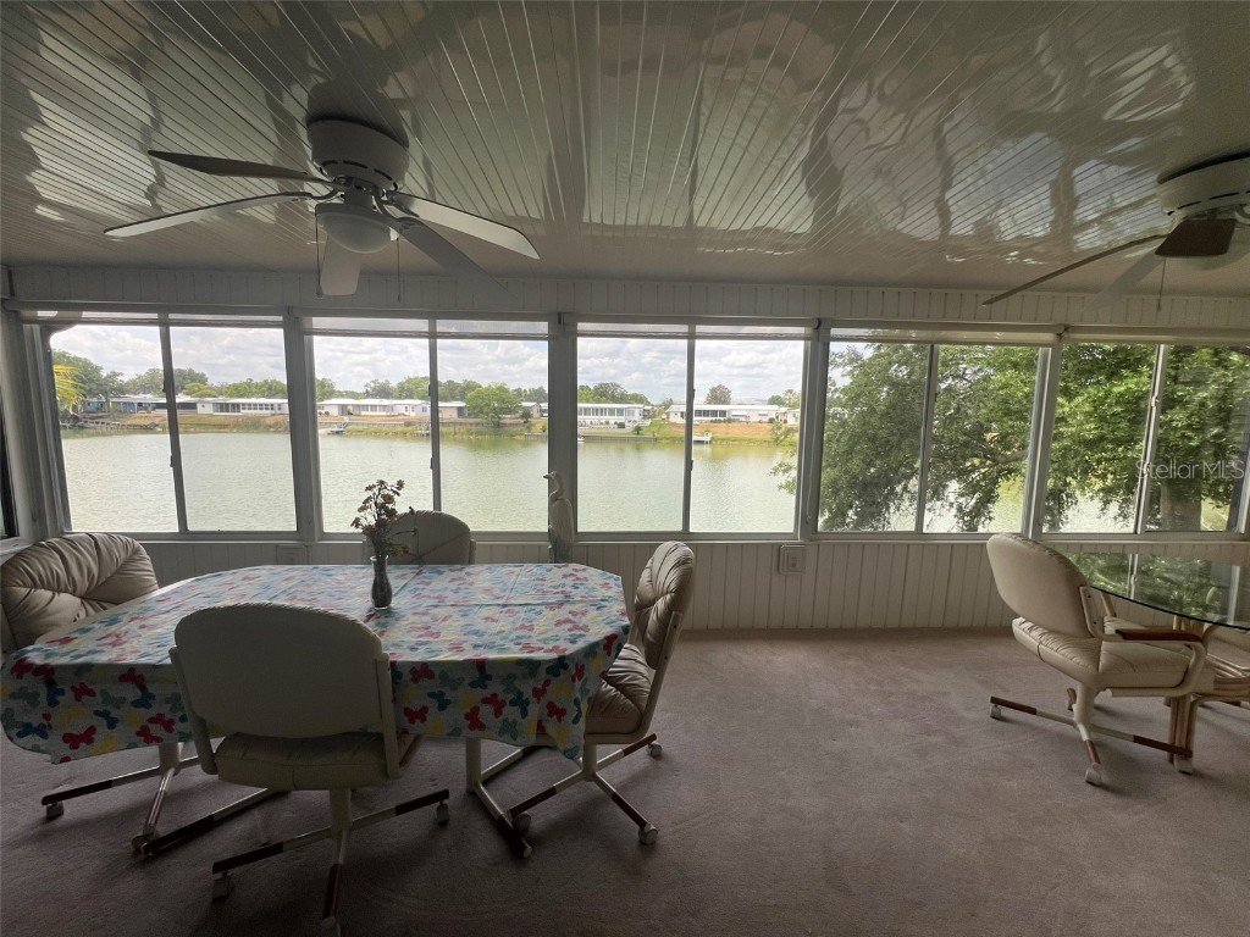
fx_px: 469
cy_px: 468
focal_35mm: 13
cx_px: 625
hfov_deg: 106.2
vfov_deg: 89.9
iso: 32
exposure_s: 1/523
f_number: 1.8
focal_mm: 1.57
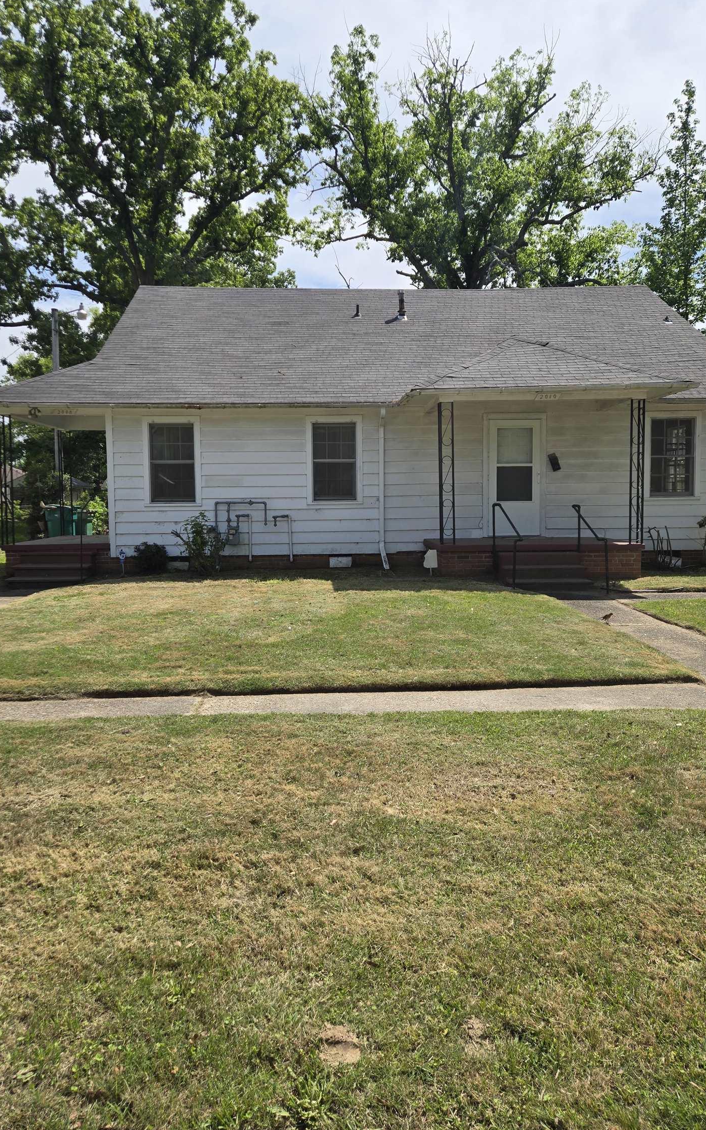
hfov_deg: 49.3
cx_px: 343
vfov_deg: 72.5
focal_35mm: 25
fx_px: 770
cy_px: 553
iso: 25
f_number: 1.8
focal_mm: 5.4
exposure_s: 1/1951
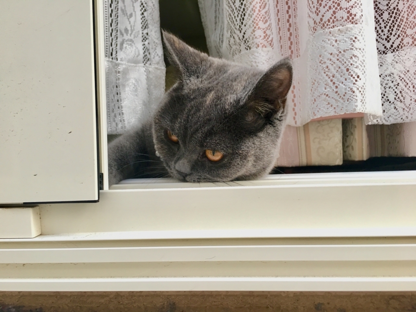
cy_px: 156
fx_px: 349
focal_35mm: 29
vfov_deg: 48.2
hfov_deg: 61.7
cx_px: 208
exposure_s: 1/30
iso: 80
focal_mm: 4.15
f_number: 2.2
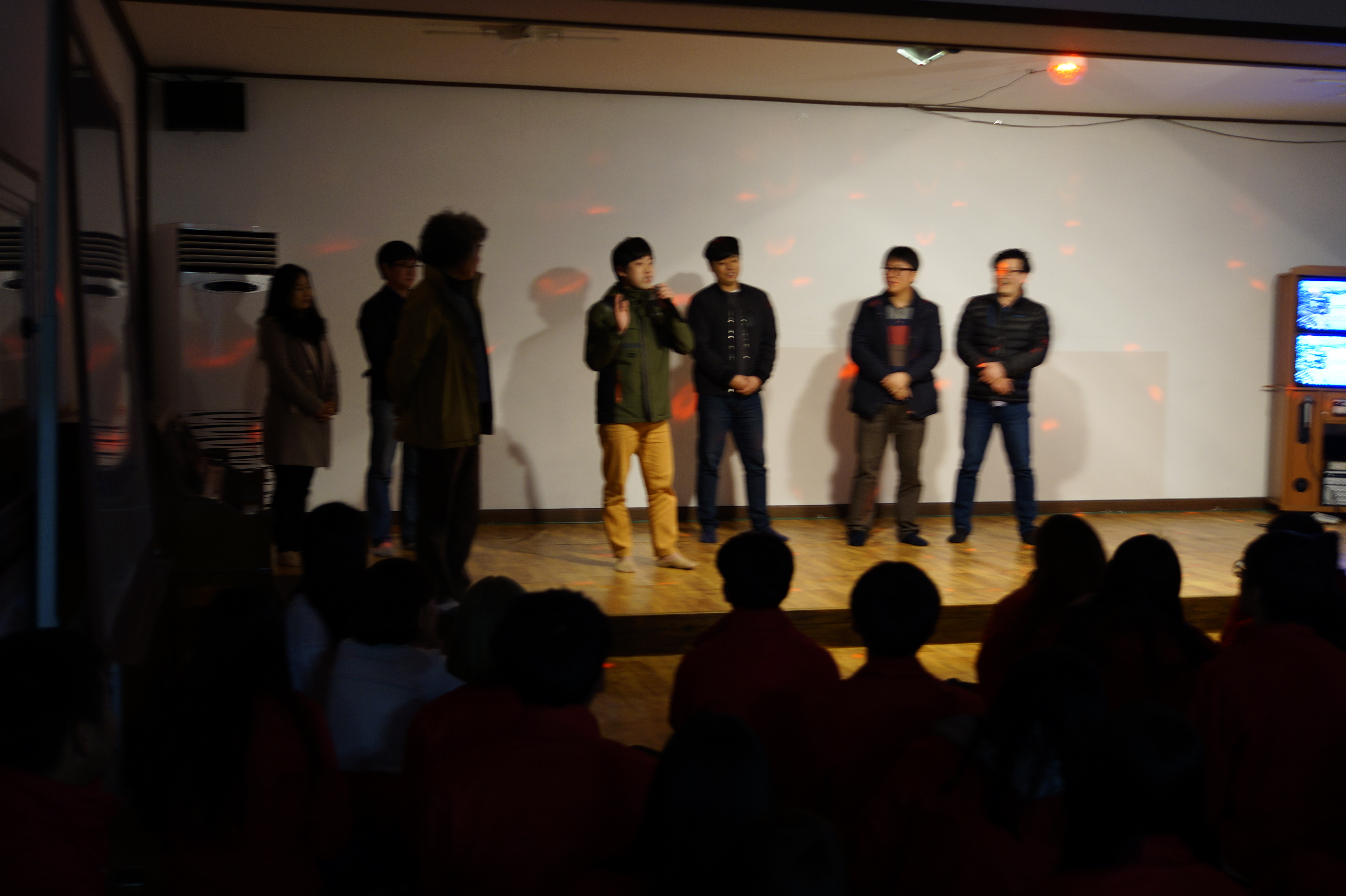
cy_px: 448
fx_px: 1570
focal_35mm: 42
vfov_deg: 31.9
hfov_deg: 46.4
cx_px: 673
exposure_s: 1/10
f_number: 2.8
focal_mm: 28
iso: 200
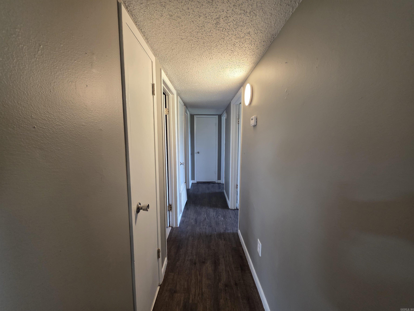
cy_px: 156
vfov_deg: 89.9
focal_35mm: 13
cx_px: 207
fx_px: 155
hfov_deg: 106.2
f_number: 1.9
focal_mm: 2.2
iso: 200
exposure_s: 1/60
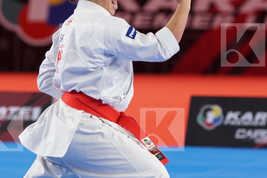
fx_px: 3211
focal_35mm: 433
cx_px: 162
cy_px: 45
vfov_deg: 3.2
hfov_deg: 4.8
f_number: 3.2
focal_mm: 180
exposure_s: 1/400
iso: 800
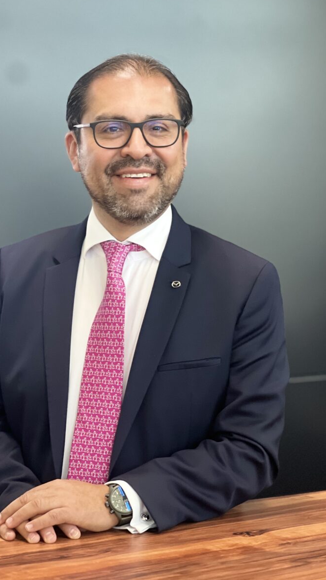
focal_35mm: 90
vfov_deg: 23.7
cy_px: 273
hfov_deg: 13.4
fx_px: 1384
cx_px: 112
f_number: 2.8
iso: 400
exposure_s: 1/30
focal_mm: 9
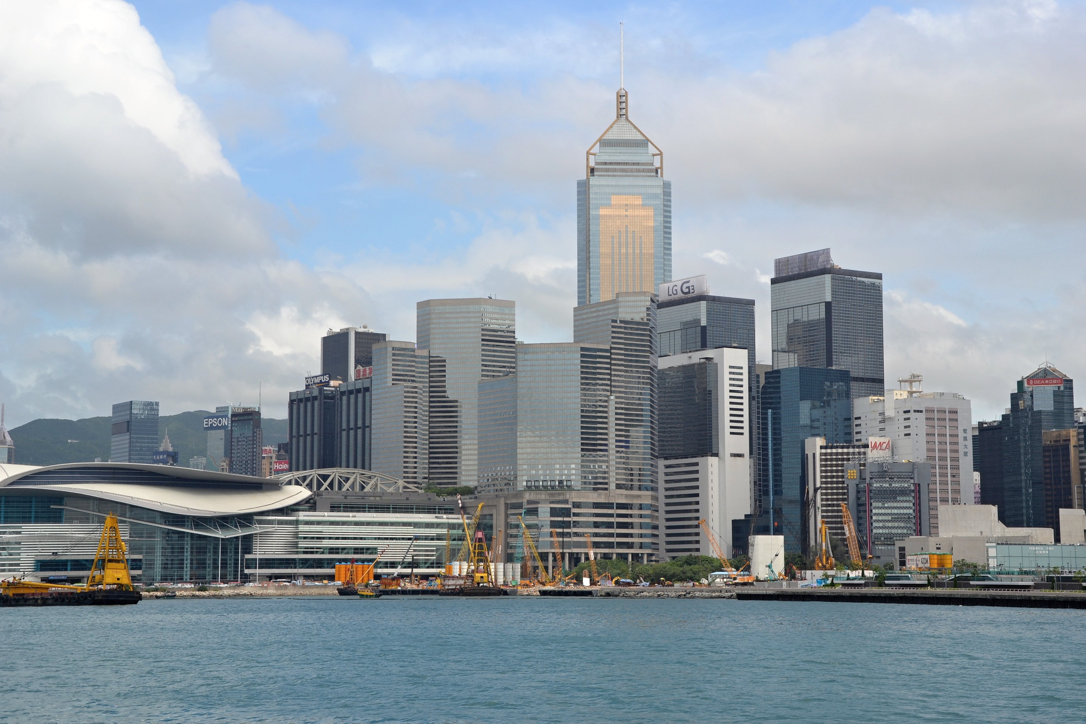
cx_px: 543
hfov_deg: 31.9
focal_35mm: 63
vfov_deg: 21.6
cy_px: 362
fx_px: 1900
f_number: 9
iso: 200
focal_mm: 42
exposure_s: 1/320
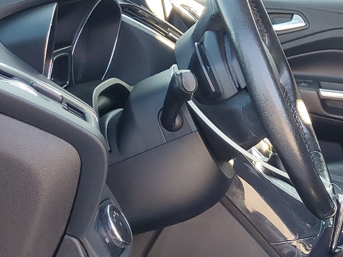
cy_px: 248
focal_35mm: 71
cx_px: 394
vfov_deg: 20.2
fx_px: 703
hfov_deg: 25.1
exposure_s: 1/120
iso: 65
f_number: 1.5
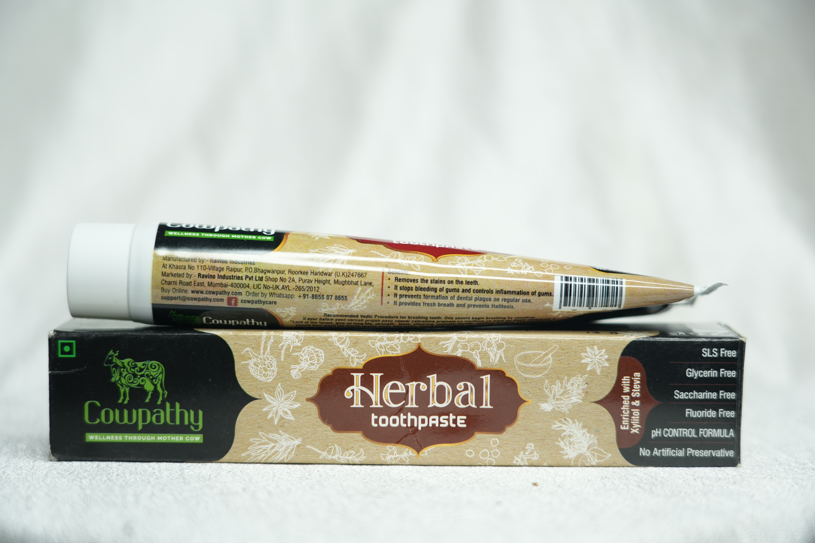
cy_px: 272
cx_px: 408
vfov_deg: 20.0
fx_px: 1539
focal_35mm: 68
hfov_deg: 29.7
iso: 250
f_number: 4
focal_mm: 68
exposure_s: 1/100
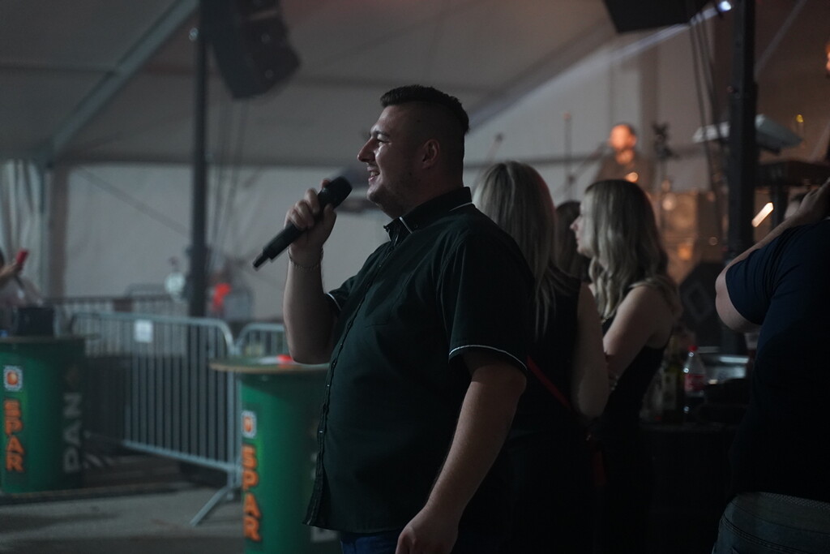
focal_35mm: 75
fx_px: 1729
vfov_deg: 18.2
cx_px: 415
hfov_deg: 27.0
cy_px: 277
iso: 4000
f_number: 2.8
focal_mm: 75
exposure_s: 1/80
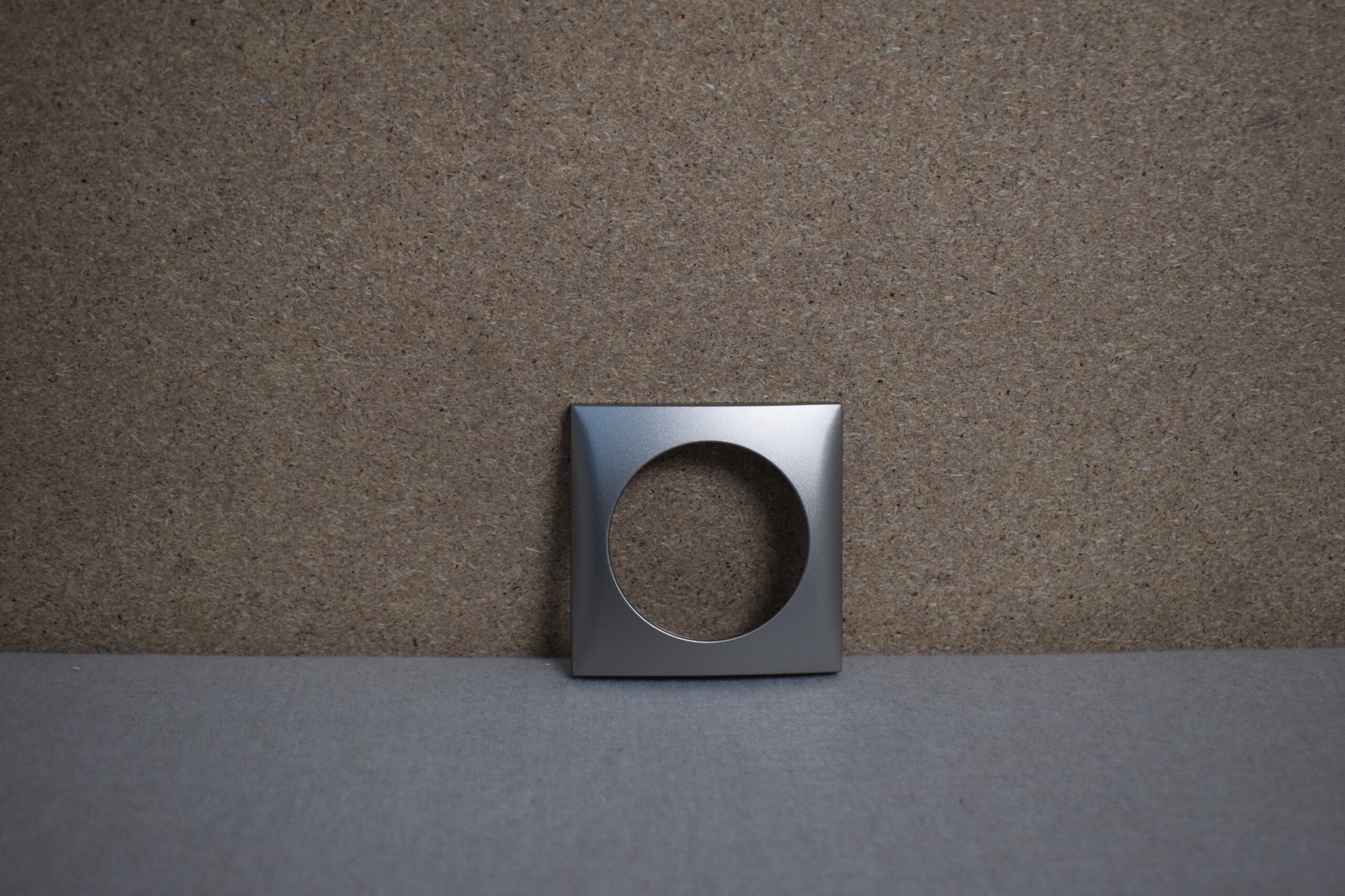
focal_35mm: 45
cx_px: 672
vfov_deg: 29.9
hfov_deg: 43.6
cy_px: 448
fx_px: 1681
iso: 450
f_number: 4.2
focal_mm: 30
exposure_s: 1/250
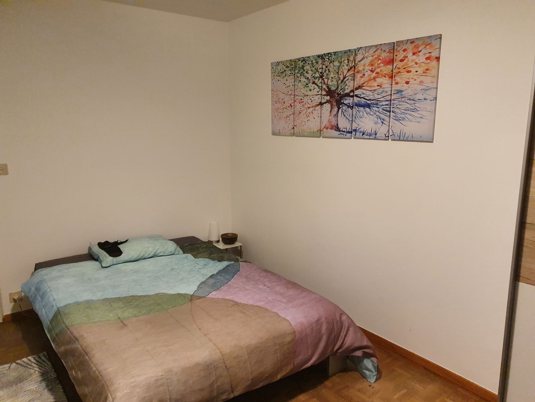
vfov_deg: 53.1
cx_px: 268
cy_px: 201
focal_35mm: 26
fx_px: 402
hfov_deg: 67.3
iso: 640
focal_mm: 4.32
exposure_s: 1/50
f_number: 1.5
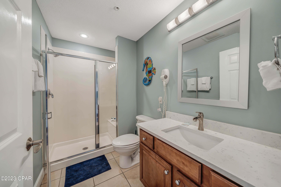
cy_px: 94
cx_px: 140
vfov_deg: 90.0
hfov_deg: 112.6
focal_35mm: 12
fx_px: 94
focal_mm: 12
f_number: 5.6
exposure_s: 1/13
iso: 100
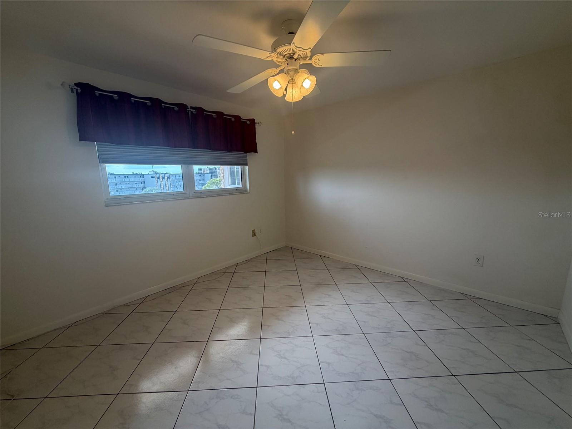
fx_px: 231
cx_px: 286
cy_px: 214
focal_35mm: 14
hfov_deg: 102.1
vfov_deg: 85.7
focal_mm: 2.22
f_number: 2.2
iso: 80
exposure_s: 1/120
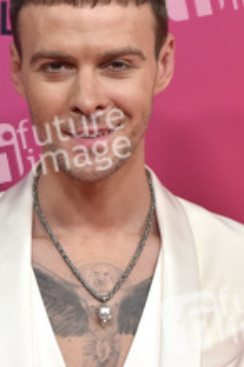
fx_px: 3712
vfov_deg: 5.7
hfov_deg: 3.8
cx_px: 94
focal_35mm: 364
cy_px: 232
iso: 2000
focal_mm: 200
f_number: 5.6
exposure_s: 1/200
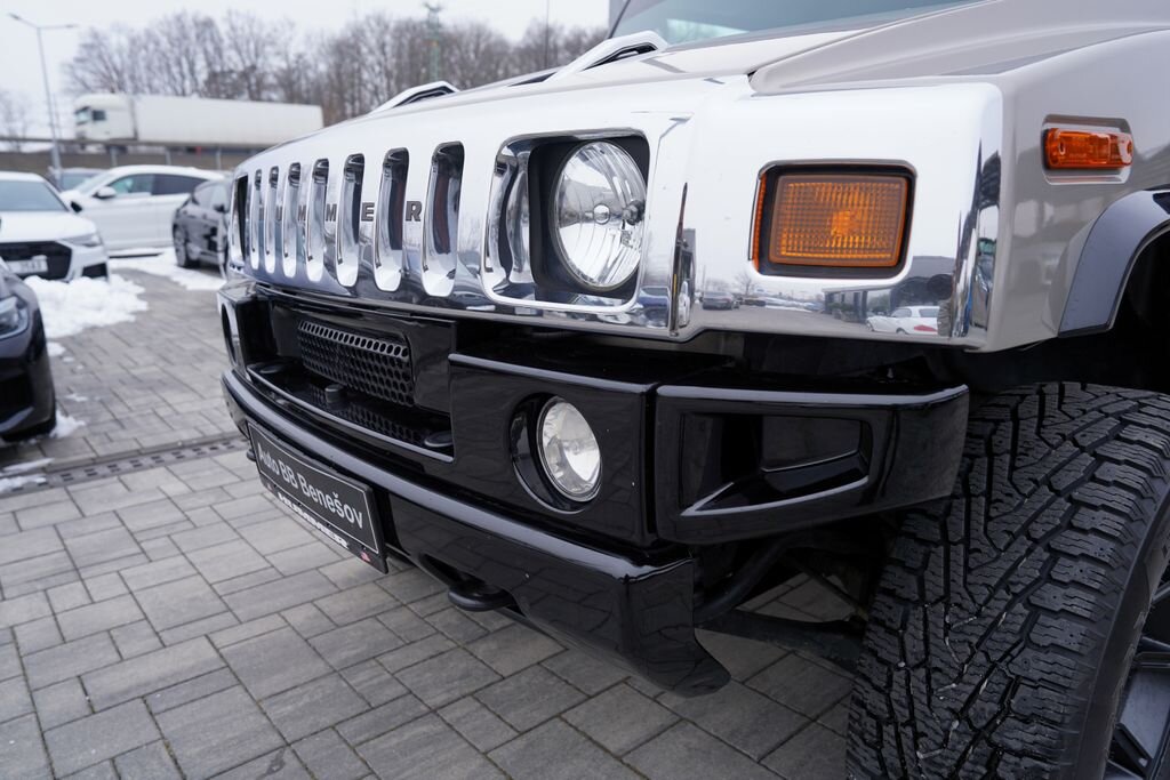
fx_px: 780
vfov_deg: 53.1
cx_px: 585
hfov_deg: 73.7
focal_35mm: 24
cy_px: 390
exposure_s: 1/80
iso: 100
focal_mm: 24
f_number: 4.5
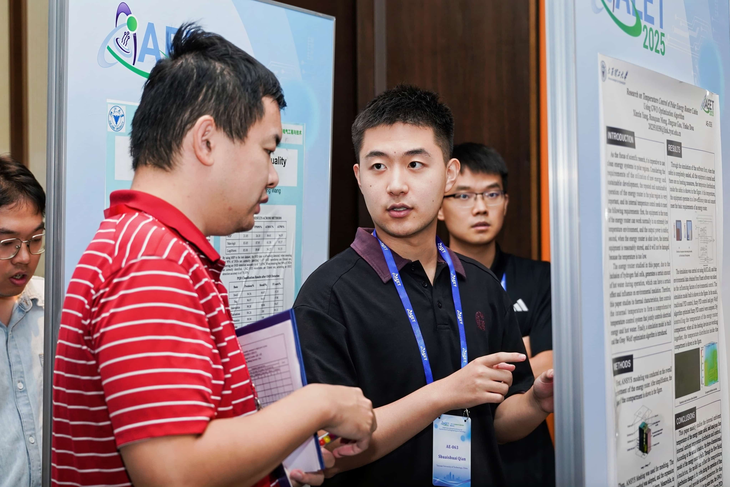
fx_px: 1277
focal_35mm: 63
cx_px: 365
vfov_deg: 21.6
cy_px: 244
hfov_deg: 31.9
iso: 500
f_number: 2.8
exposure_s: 1/200
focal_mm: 42
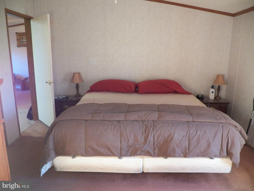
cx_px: 127
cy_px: 96
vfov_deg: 49.7
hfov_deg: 63.4
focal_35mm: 28
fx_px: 205
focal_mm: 4.9
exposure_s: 1/30
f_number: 2.8
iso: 320
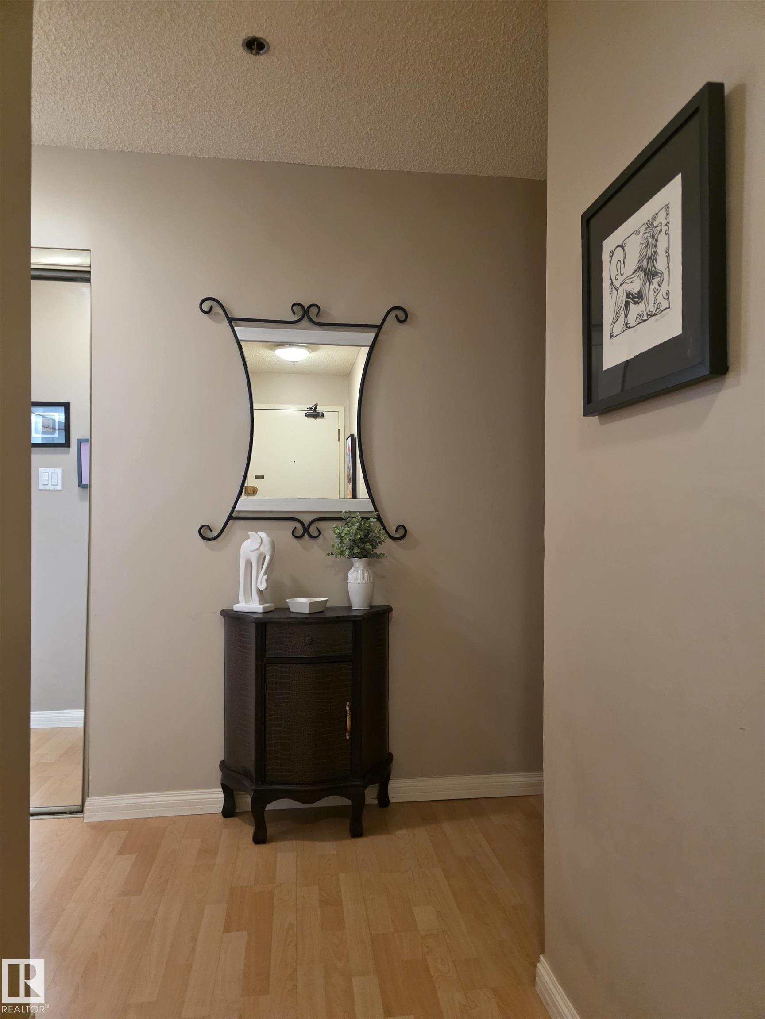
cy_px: 510
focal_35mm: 23
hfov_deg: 58.9
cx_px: 382
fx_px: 678
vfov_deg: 73.9
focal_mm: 6.3
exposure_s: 1/120
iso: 1250
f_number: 1.7
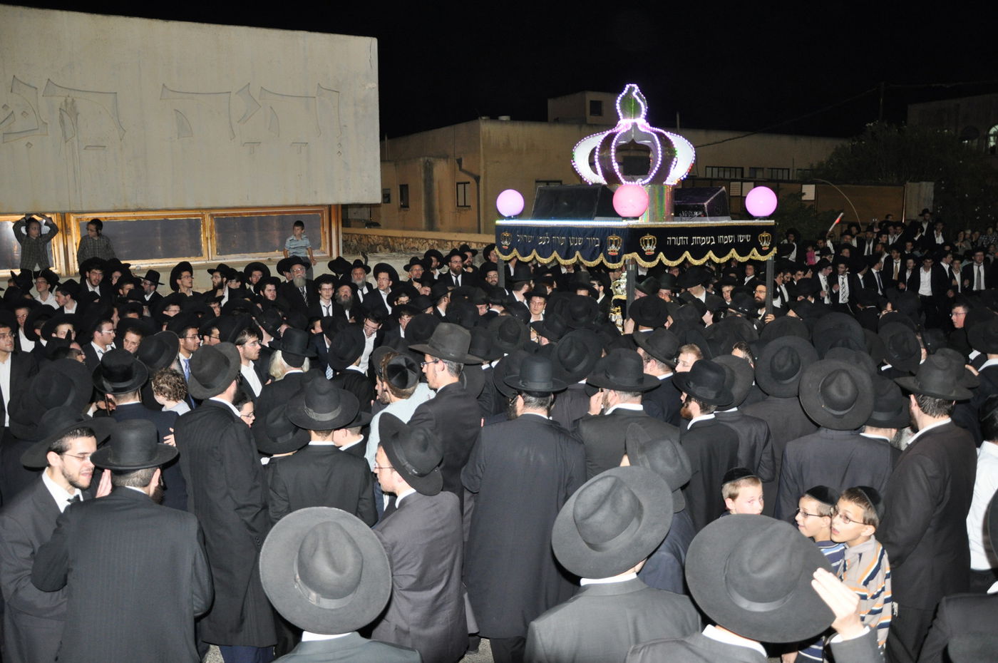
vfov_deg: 47.8
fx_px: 748
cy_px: 332
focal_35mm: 27
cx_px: 499
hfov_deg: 67.4
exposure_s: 1/60
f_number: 4
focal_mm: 18
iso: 800
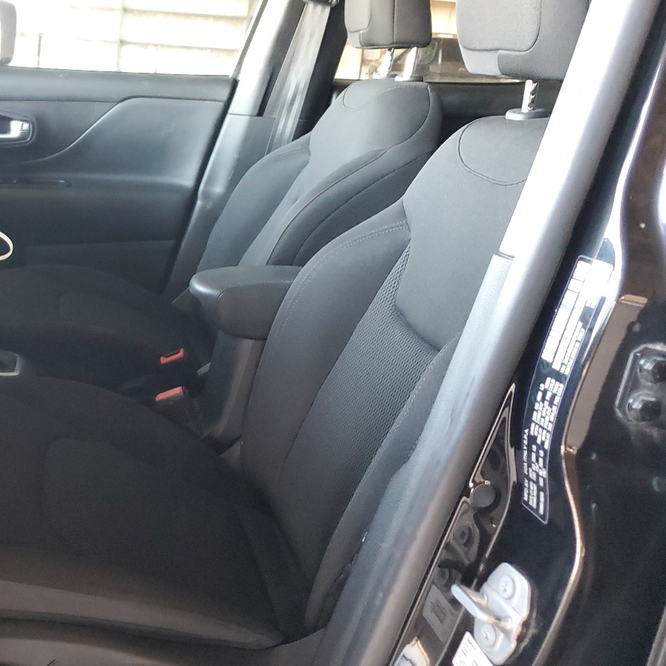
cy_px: 270
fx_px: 892
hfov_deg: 38.8
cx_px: 100
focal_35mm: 41
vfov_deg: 40.8
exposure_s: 1/40
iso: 340
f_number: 1.5
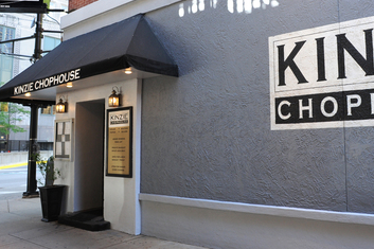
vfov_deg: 38.7
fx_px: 353
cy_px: 100
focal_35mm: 34
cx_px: 253
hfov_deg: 54.5
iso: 800
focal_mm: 20
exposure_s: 1/200
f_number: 5.6
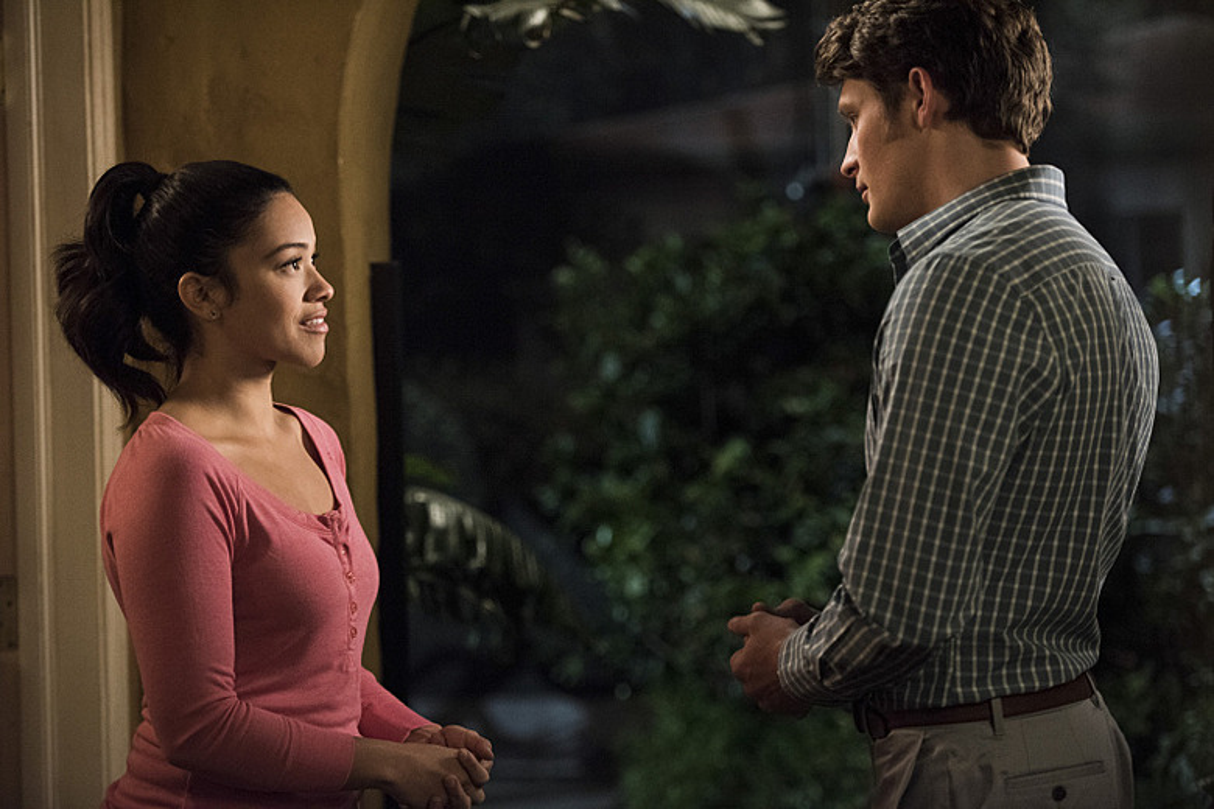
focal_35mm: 105
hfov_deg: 19.5
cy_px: 404
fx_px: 3541
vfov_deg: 13.0
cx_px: 607
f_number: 2.8
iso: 4000
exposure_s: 1/125
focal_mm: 105
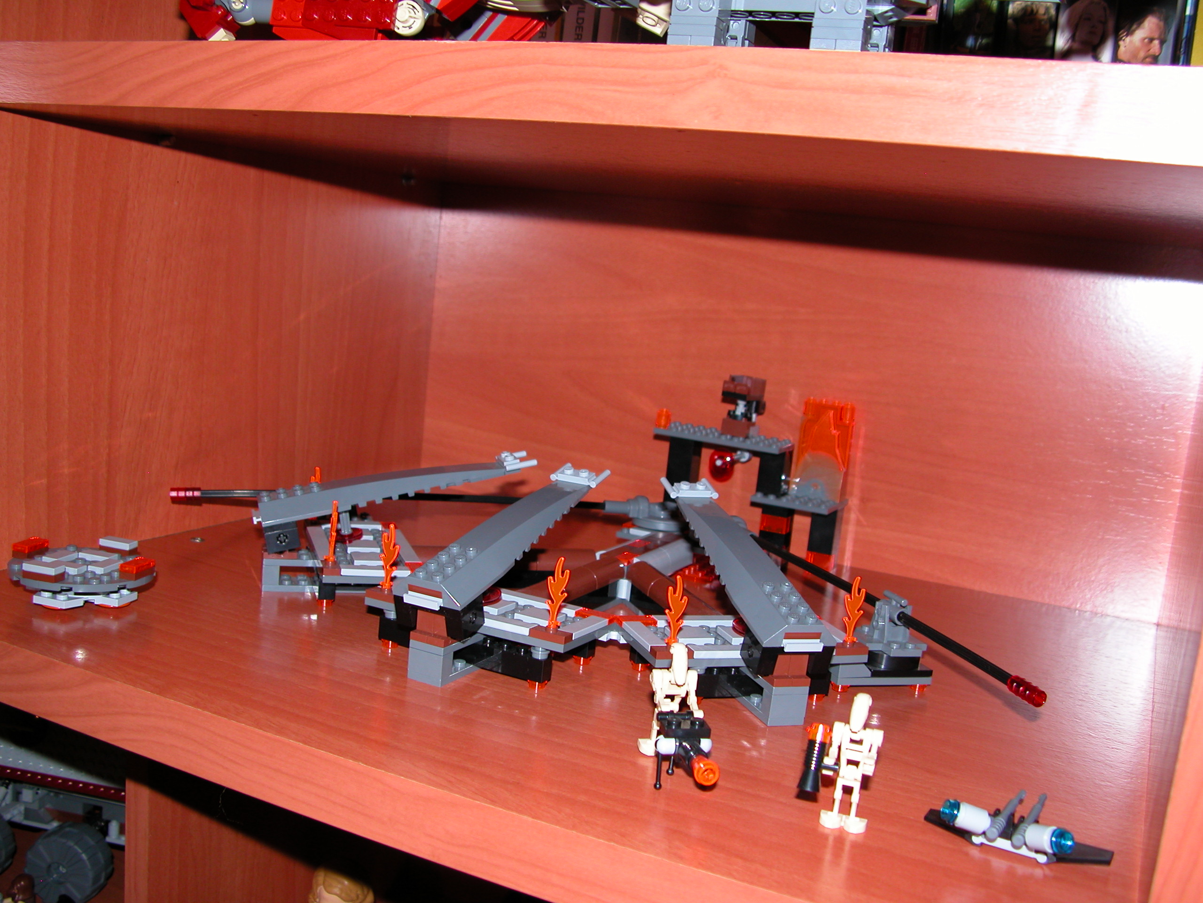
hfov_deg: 54.0
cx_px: 602
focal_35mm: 34
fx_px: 1182
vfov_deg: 41.8
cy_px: 452
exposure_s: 1/60
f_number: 2.8
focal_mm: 8.9
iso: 100
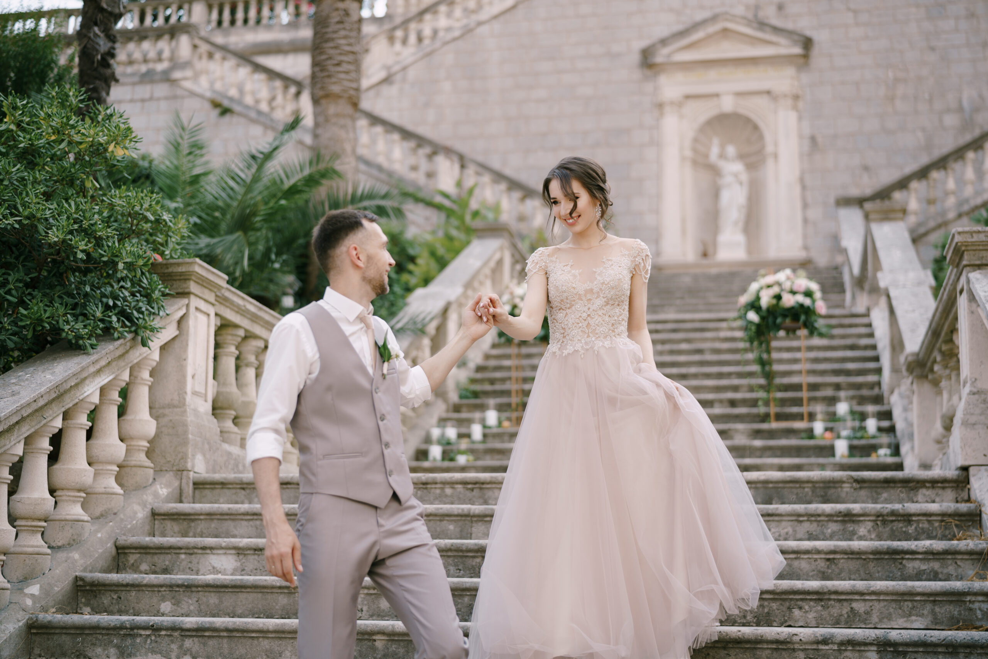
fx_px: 1372
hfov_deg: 39.6
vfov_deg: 27.0
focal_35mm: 50
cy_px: 330
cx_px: 494
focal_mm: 50
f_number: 1.6
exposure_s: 1/1600
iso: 100
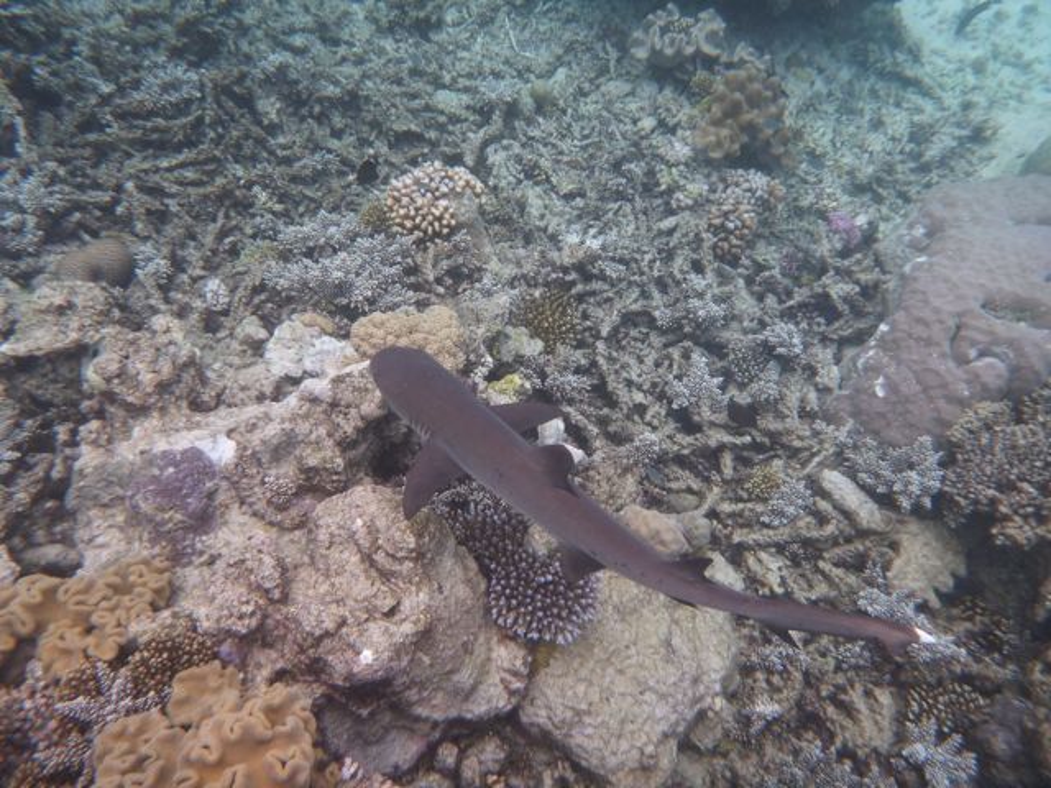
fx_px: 850
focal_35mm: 28
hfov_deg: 63.4
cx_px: 526
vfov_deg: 49.7
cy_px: 394
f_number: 3.3
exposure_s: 1/250
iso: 100
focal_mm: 4.9
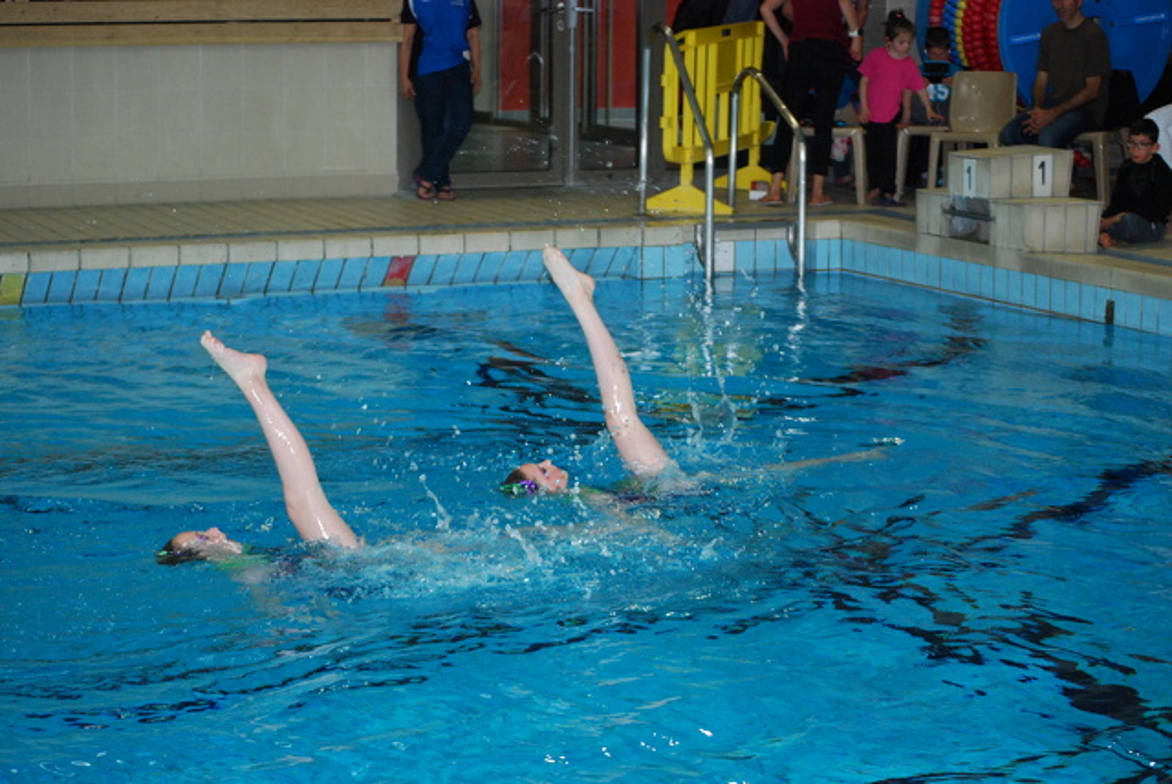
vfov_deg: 16.6
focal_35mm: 82
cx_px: 586
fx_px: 2688
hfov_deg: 24.6
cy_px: 392
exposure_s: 1/125
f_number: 4
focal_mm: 55
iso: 1000
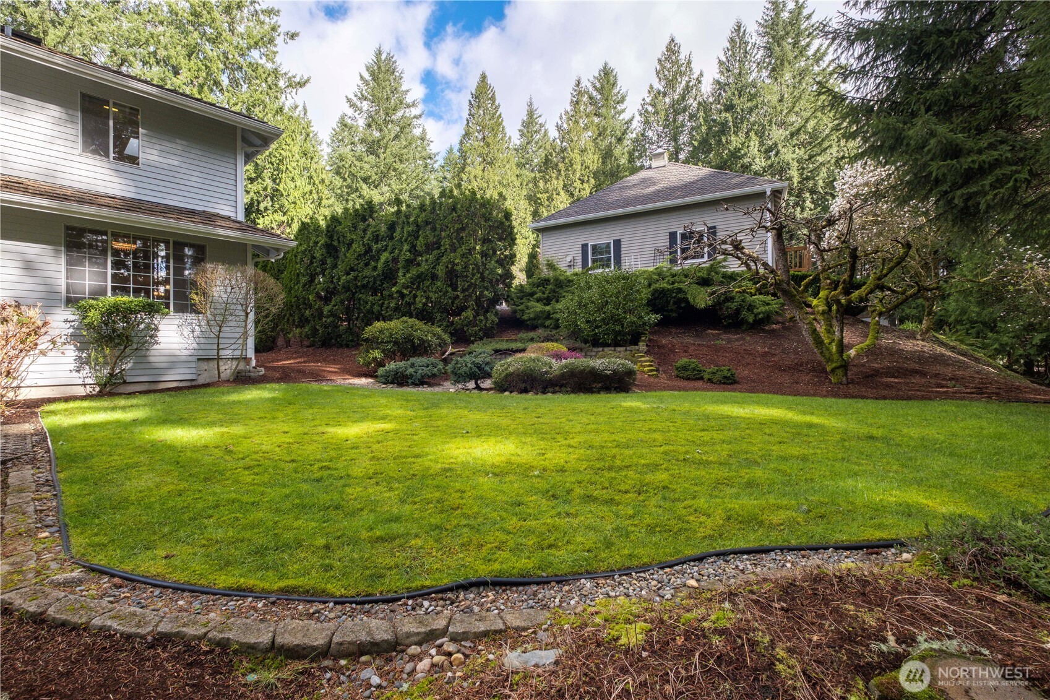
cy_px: 350
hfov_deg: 100.4
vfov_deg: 77.3
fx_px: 437
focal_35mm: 15
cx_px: 525
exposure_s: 1/80
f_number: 8
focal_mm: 10
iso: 320
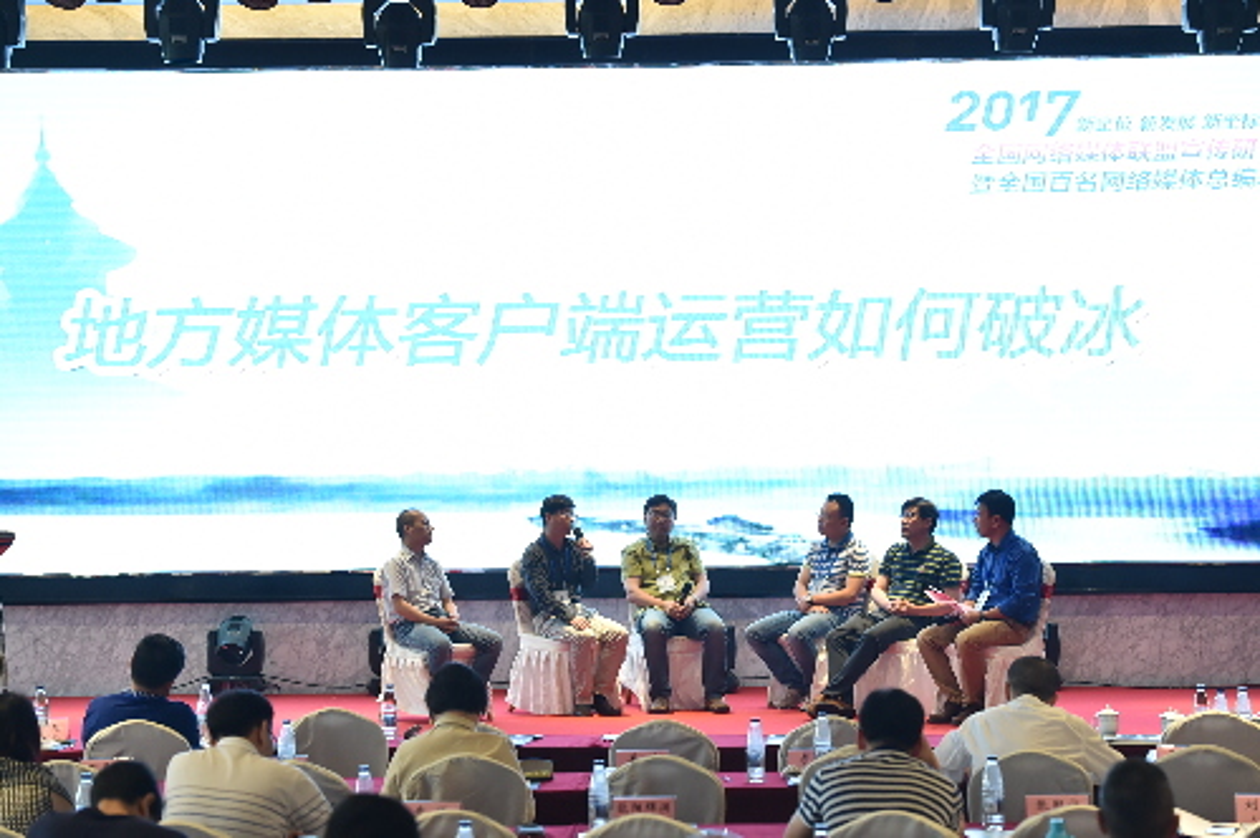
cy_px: 419
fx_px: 3428
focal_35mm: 98
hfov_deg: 20.8
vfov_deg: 13.9
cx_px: 630
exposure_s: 1/160
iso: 2500
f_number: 4.5
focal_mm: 98
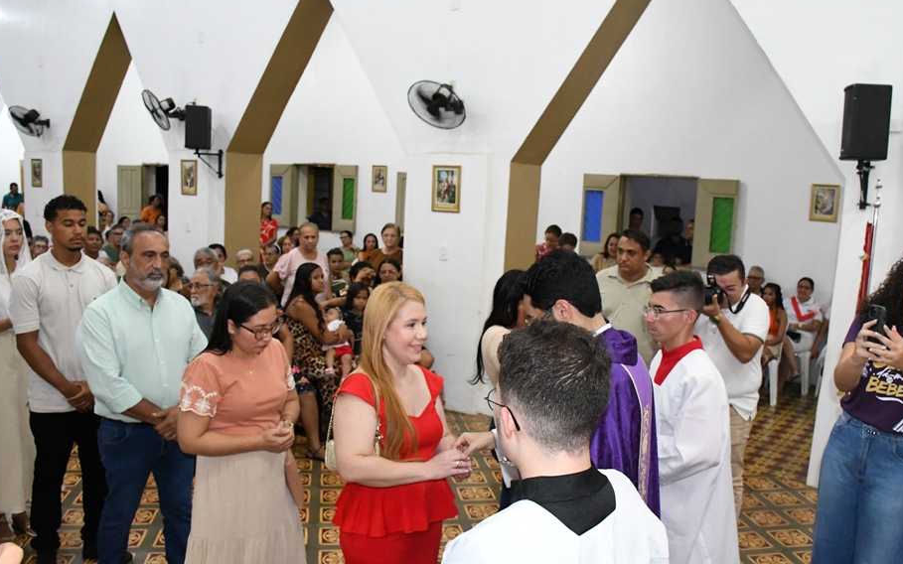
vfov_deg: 40.6
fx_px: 763
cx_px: 495
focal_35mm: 31
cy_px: 299
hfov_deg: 61.1
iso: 6400
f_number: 5
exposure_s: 1/200
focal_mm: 18
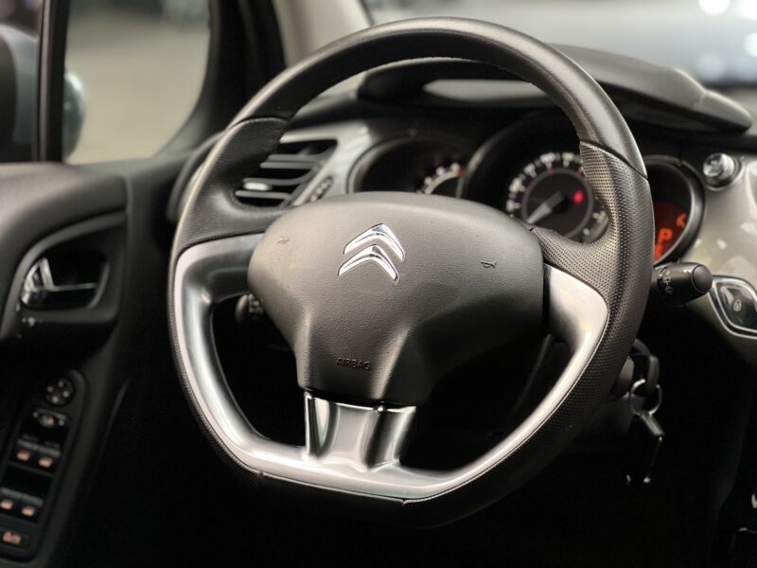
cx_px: 378
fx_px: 1684
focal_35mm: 77
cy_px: 284
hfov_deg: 25.3
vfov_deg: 19.1
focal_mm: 9
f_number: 2.8
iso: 250
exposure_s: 1/40
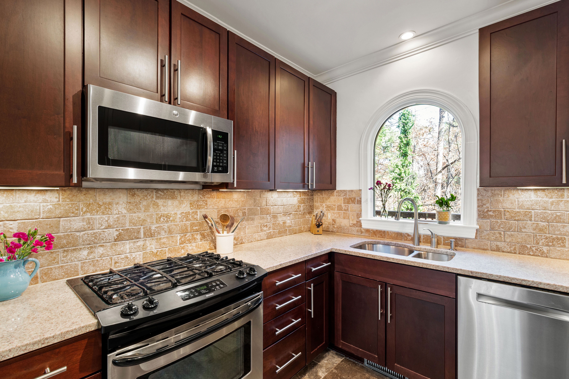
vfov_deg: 77.3
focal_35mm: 15
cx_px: 284
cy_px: 190
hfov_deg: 100.4
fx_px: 237
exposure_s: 1
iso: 100
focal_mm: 10
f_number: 8
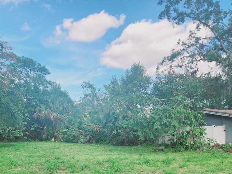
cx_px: 85
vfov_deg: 37.3
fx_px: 248
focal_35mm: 37
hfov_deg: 49.6
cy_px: 139
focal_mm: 5.4
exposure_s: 1/661
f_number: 1.8
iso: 20
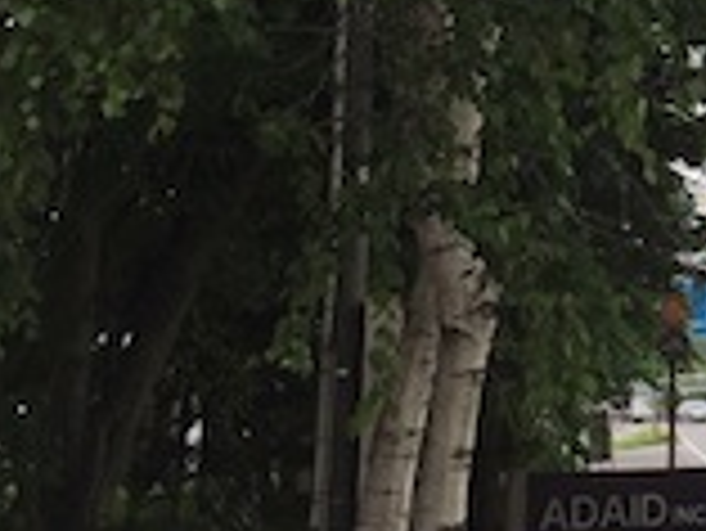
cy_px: -70
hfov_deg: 19.7
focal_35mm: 94
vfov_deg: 15.3
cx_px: 836
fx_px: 1919
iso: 32
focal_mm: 4.15
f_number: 2.2
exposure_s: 1/590
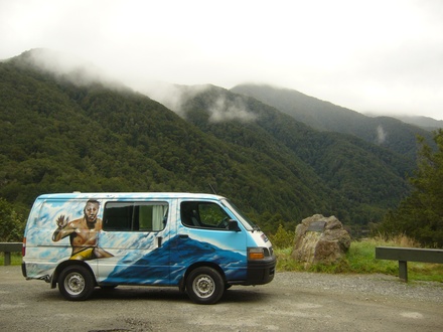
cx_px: 222
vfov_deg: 40.7
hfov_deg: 52.6
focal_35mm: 35
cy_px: 166
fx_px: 448
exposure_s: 1/80
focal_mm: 5.8
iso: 80
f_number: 2.8
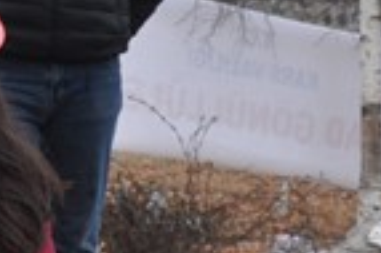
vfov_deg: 7.1
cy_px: 298
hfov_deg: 10.5
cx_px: -115
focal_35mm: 191
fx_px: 2019
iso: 500
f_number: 9
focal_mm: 28
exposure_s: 1/320
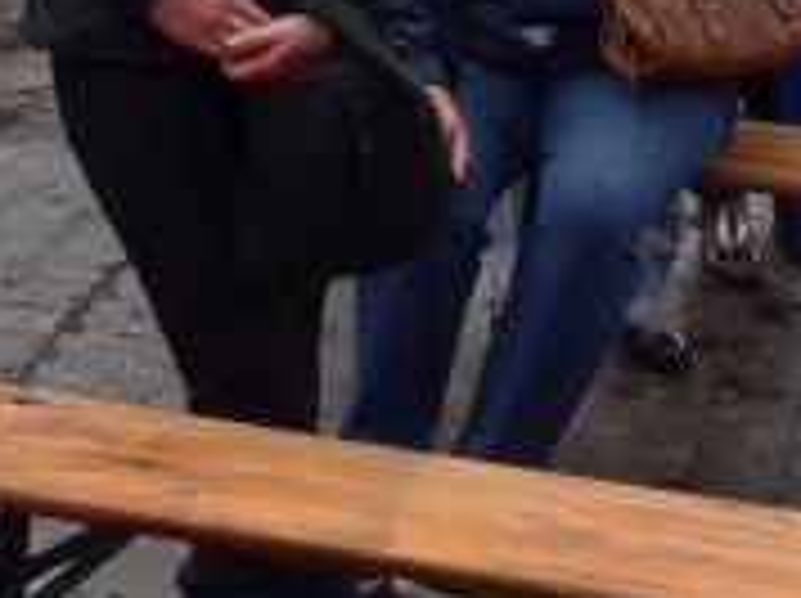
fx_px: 3628
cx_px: -234
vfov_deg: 8.8
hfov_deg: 12.2
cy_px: -697
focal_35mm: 157
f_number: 2.4
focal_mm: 4.28
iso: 50
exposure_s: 1/392
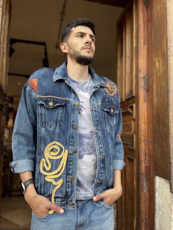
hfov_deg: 53.1
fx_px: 173
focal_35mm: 26
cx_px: 86
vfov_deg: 67.3
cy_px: 115
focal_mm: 5.1
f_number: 1.6
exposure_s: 1/608
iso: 50
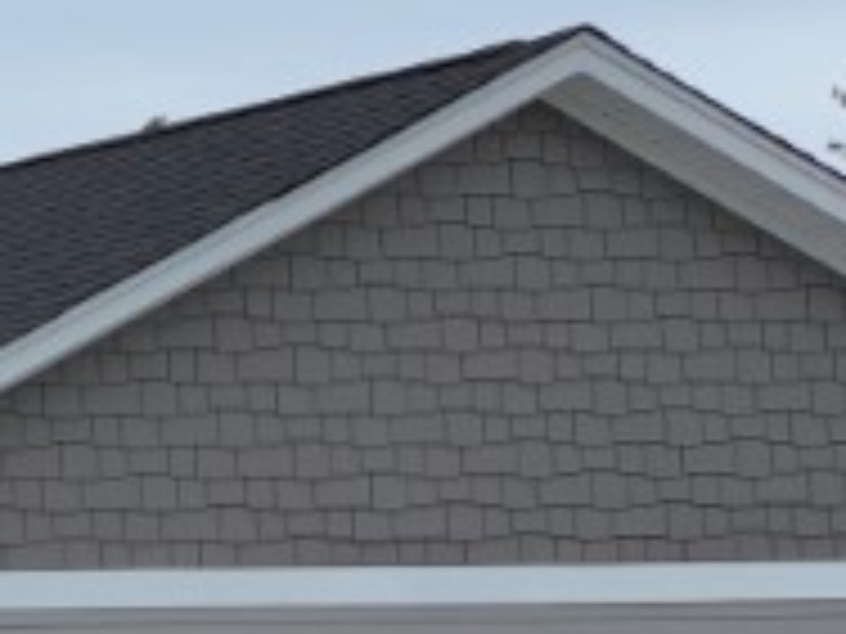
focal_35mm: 131
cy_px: 670
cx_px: -1231
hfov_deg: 11.9
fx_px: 3202
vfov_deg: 11.2
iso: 100
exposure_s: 1/800
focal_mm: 12.29
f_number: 2.8
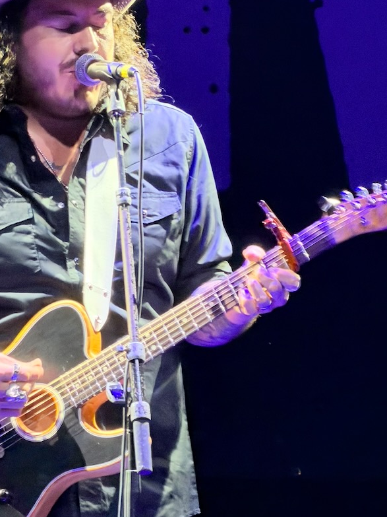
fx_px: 4876
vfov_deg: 6.1
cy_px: 176
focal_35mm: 327
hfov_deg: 4.5
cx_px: 111
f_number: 2.8
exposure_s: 1/40
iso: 500
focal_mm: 16.89
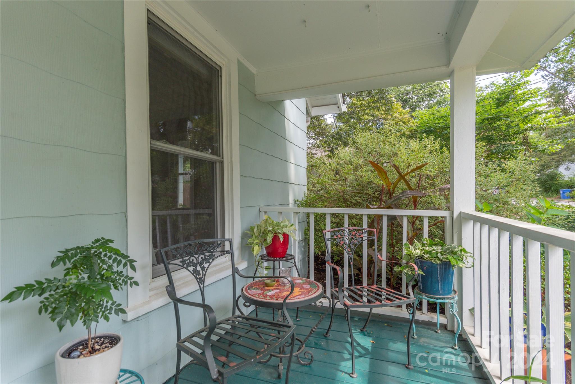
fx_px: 272
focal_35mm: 17
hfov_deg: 93.3
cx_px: 288
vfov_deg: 70.5
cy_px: 192
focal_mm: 17
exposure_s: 1/200
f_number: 7.1
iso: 320
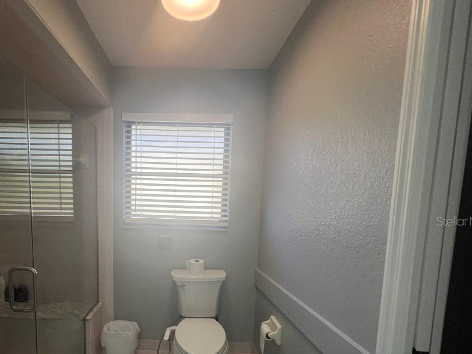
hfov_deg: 89.6
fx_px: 232
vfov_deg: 73.5
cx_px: 184
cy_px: 221
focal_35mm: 17
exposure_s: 1/120
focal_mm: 1.57
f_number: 1.8
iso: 32
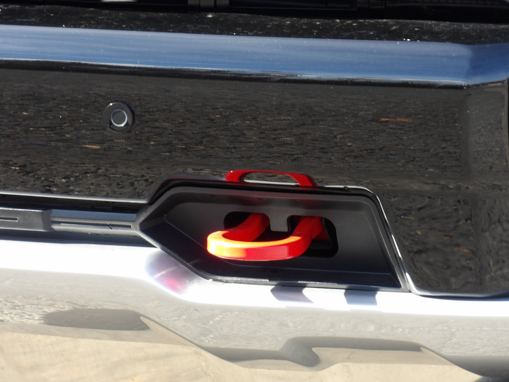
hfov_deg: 5.5
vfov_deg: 4.1
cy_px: 191
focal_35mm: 363
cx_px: 254
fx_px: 5338
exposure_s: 1/100
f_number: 4.2
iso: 124
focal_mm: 65.2
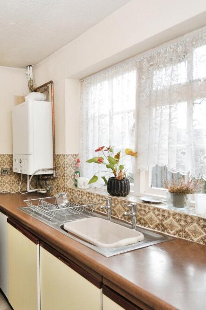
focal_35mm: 26
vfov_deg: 69.9
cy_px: 157
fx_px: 222
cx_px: 3
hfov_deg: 43.3
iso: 500
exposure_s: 1/200
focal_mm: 11
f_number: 7.1
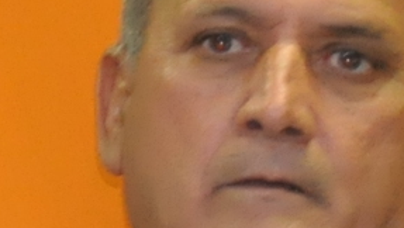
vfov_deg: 1.0
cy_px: 232
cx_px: -429
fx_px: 13186
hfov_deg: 1.8
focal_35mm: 1230
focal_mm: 105
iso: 2000
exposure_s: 1/60
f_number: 5.6
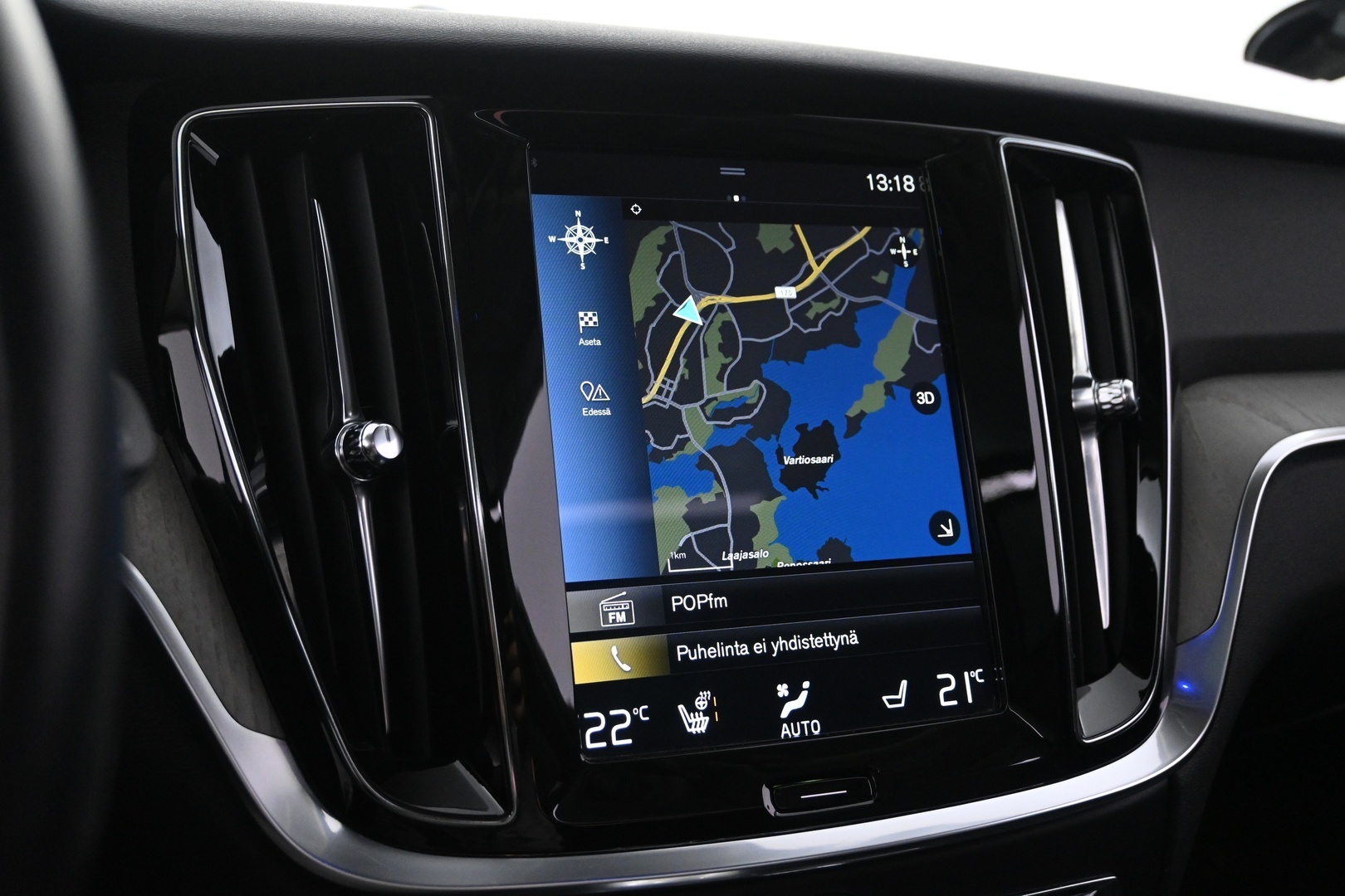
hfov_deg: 57.2
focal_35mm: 33
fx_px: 1233
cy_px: 448
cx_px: 672
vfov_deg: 40.0
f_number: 4
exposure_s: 1/40
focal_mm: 22
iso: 2500
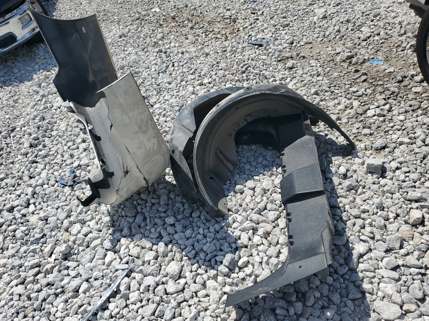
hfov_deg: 63.4
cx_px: 204
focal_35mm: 28
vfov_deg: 49.7
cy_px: 172
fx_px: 347
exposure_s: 1/5000
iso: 50
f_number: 1.5
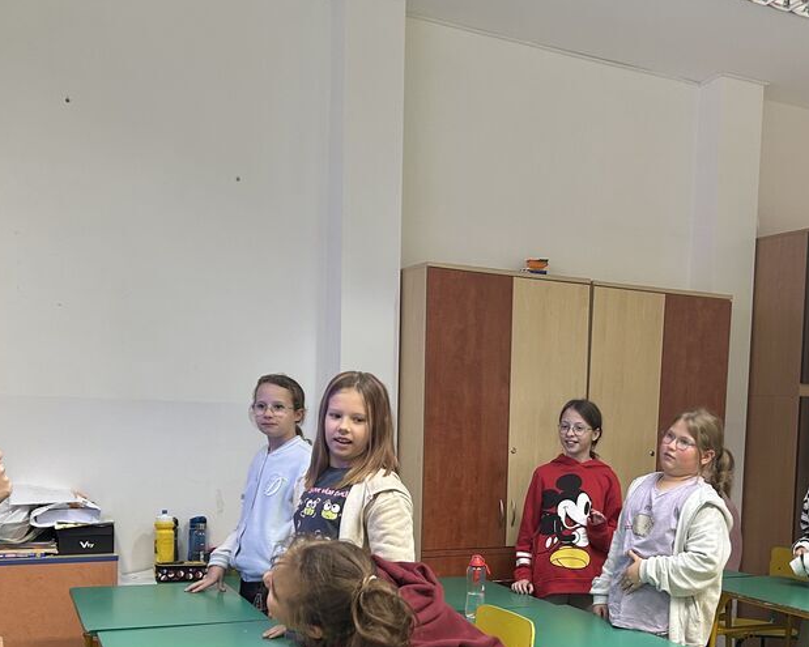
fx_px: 1005
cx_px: 508
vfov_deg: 34.8
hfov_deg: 43.5
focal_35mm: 42
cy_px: 498
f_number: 1.5
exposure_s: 1/54
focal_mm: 5.7
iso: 160
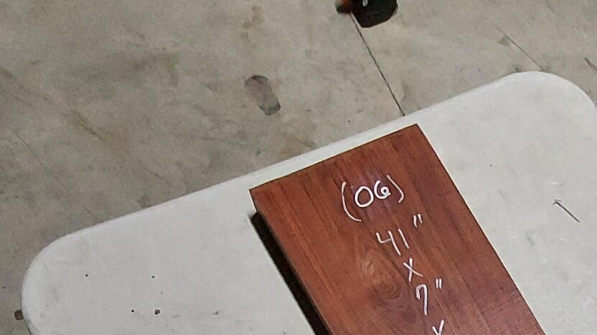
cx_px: 518
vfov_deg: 22.1
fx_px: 554
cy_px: 589
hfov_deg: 51.2
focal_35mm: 35
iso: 200
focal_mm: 1.42
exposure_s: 1/60
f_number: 2.2
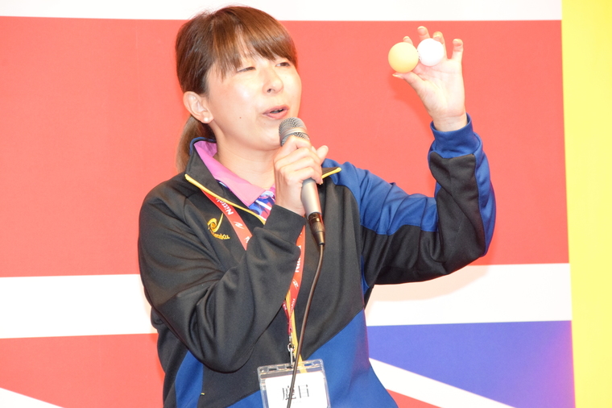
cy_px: 204
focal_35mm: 300
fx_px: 5098
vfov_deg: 4.6
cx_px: 306
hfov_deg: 6.9
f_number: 11
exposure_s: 1/60
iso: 6400
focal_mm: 200
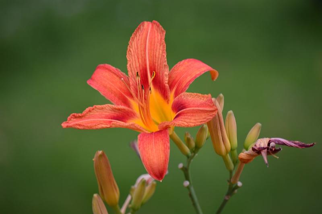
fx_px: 2681
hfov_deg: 6.9
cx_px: 161
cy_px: 107
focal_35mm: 300
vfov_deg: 4.6
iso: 100
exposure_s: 1/100
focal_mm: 200
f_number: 5.6
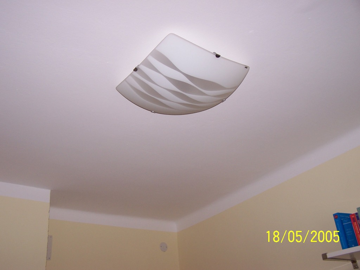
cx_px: 180
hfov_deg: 49.0
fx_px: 395
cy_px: 135
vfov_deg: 37.7
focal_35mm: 38
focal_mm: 6.3
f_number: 2.8
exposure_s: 1/45
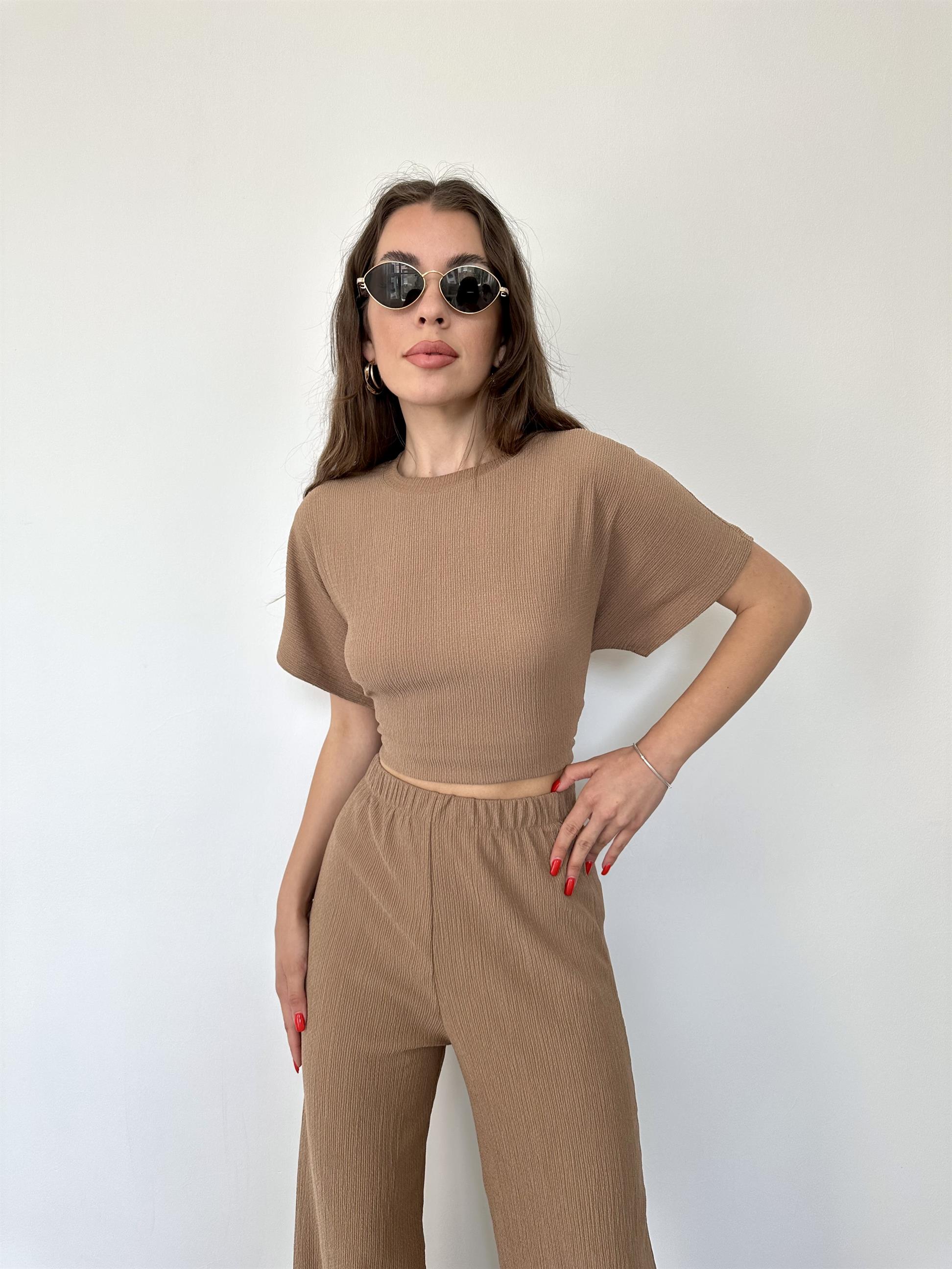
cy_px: 634
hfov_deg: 56.8
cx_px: 476
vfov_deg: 71.6
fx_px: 880
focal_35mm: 24
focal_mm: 6.86
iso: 64
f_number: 1.78
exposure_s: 1/180
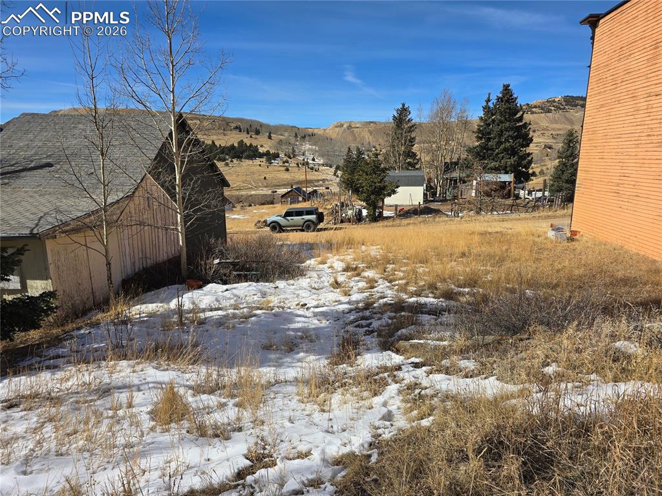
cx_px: 331
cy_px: 248
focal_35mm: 23
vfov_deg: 58.8
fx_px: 440
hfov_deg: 74.0
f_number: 1.7
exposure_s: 1/1033
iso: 12
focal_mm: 6.3
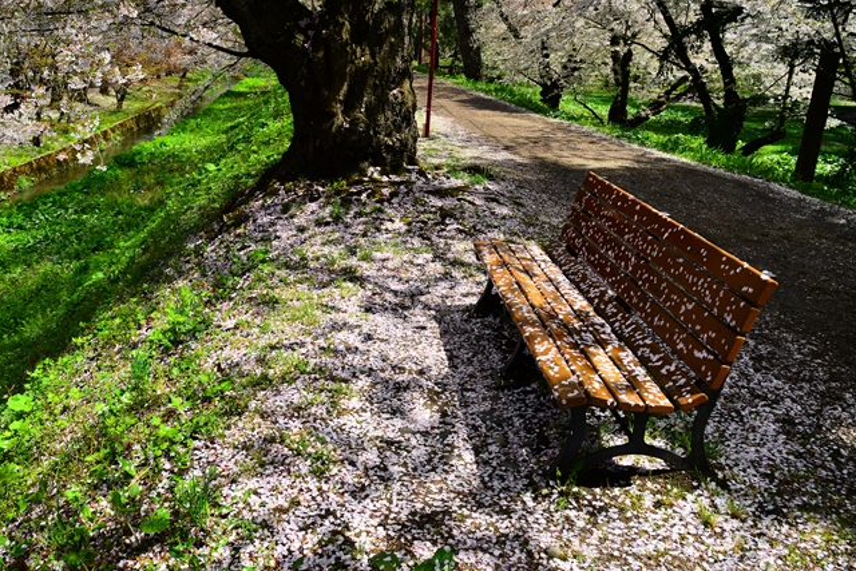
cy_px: 271
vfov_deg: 43.6
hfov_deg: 61.1
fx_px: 713
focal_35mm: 30
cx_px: 324
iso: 400
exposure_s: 1/500
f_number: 11
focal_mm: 24
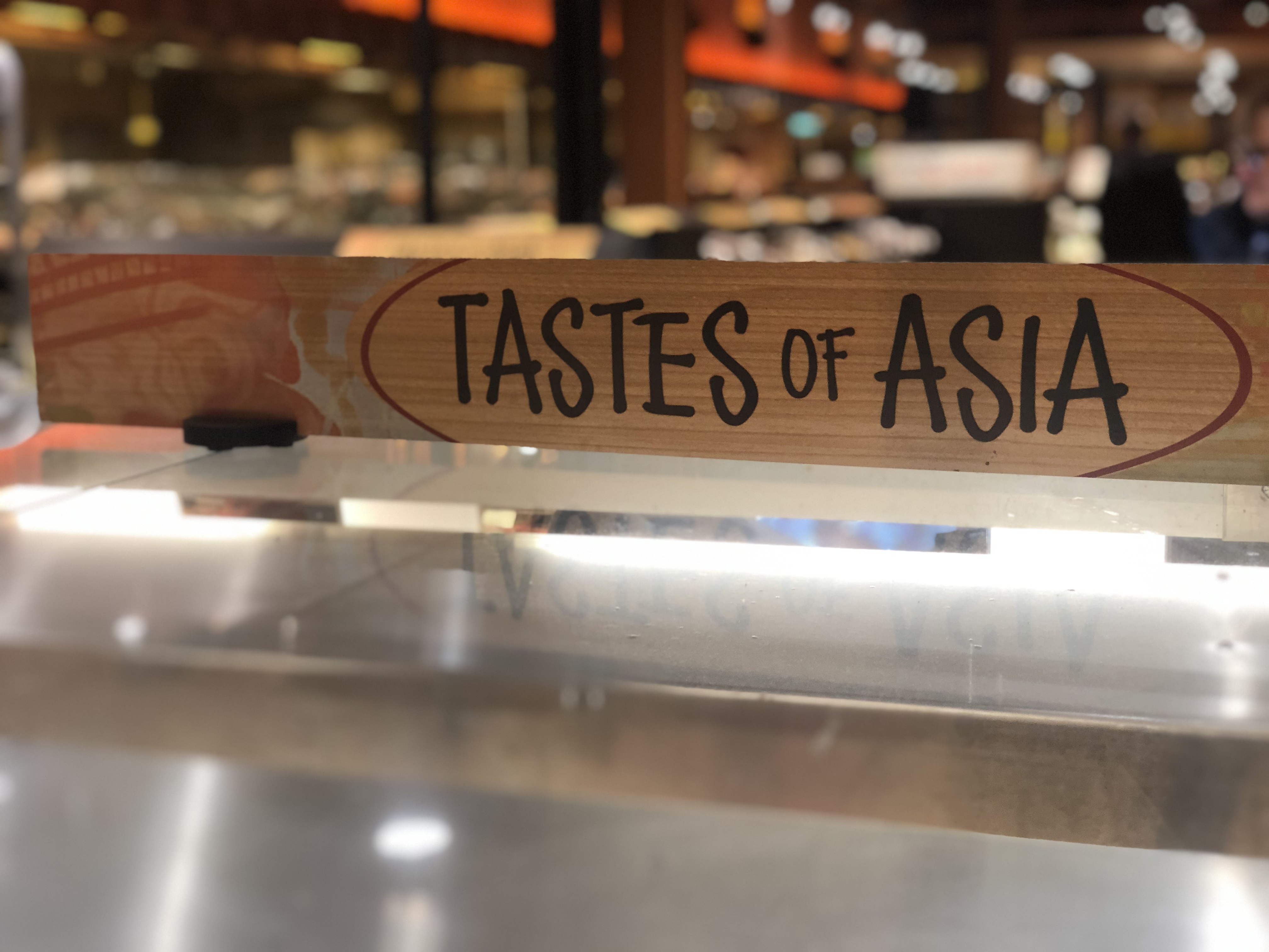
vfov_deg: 28.0
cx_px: 634
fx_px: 1906
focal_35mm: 52
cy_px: 476
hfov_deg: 36.8
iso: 80
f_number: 2.4
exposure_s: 1/40
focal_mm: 6
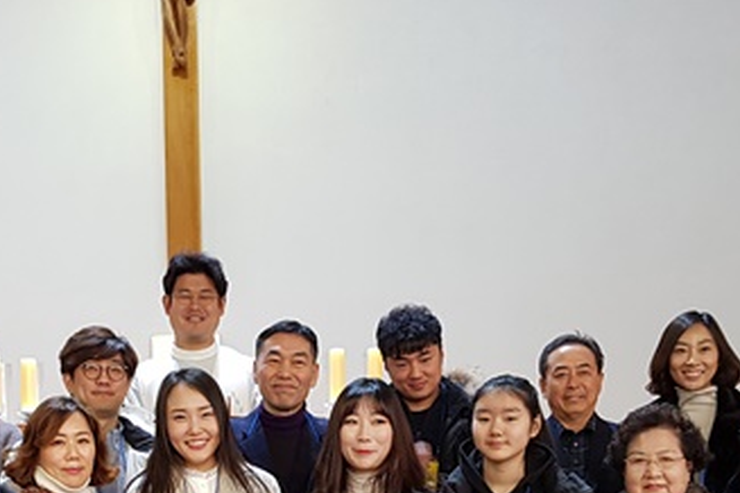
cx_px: 163
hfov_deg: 31.6
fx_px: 1274
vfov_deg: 20.5
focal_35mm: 62
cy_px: 585
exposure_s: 1/40
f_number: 1.7
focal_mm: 4.3
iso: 160
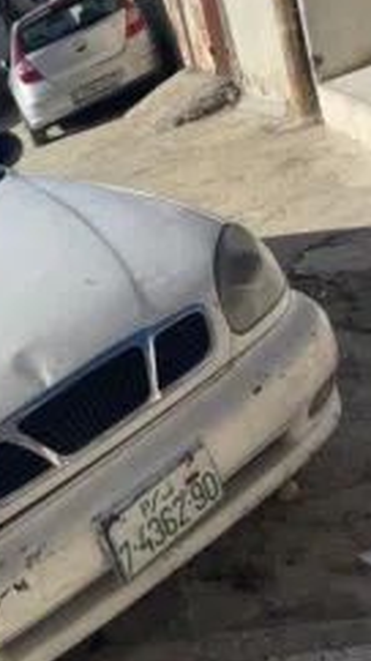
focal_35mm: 45
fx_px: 788
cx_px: -25
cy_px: 423
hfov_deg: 24.9
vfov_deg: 45.0
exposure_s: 1/5618
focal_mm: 5.1
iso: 32
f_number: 1.6
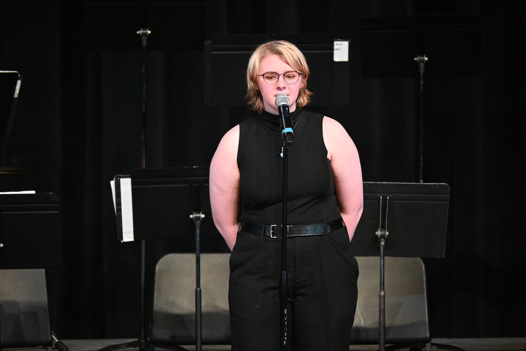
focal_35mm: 330
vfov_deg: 4.2
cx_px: 263
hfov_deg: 6.2
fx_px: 4822
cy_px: 176
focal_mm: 220
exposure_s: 1/250
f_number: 6
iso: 1800
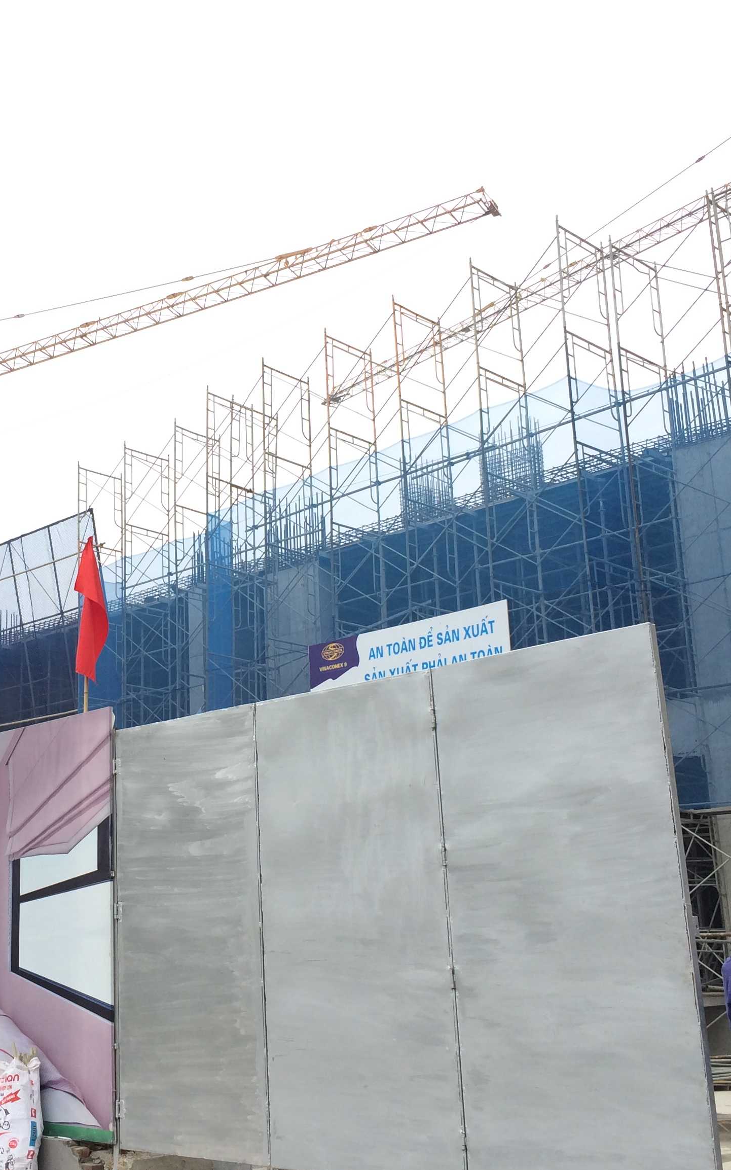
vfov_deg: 44.4
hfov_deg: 28.1
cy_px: 581
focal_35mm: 45
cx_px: 166
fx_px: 1434
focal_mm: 4.12
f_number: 2.2
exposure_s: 1/612
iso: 32
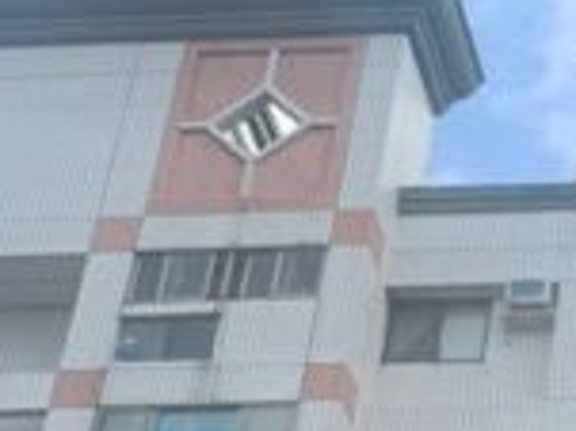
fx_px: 2743
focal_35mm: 165
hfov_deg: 10.9
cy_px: 862
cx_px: 1183
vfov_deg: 8.5
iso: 25
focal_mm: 4.25
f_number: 1.8
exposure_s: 1/1088
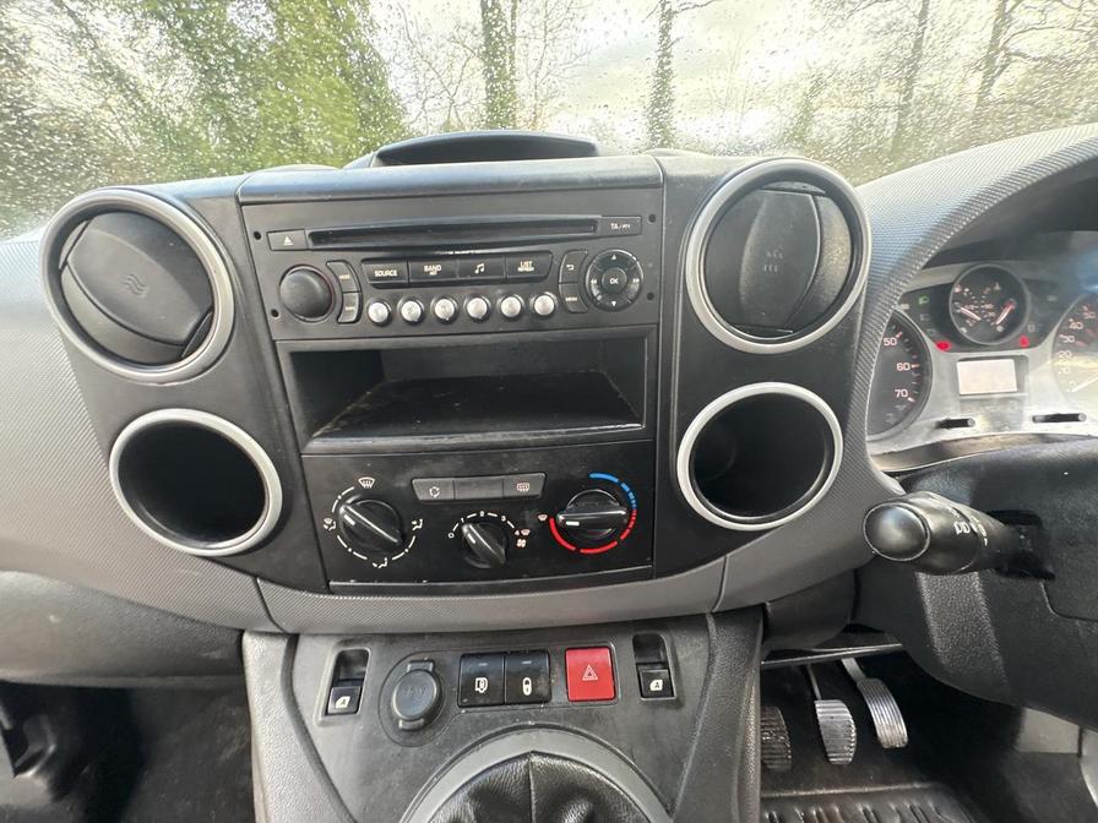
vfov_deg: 85.7
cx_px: 549
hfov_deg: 102.1
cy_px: 412
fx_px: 444
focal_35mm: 14
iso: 400
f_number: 2.2
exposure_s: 1/60
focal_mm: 2.22
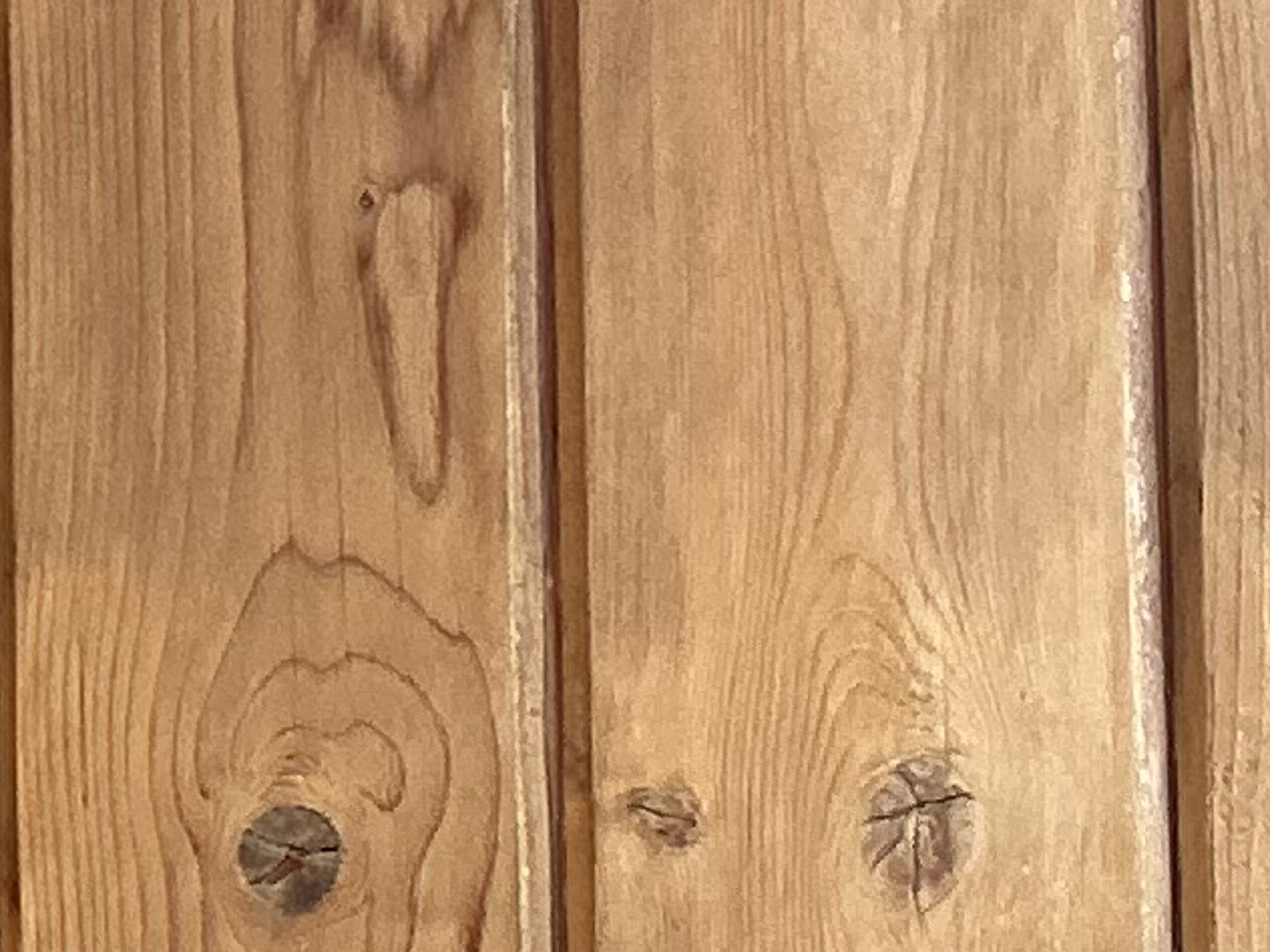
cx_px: -2584
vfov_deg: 8.9
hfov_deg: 9.3
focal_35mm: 166
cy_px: 574
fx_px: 6090
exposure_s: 1/591
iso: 50
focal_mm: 5.7
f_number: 1.5
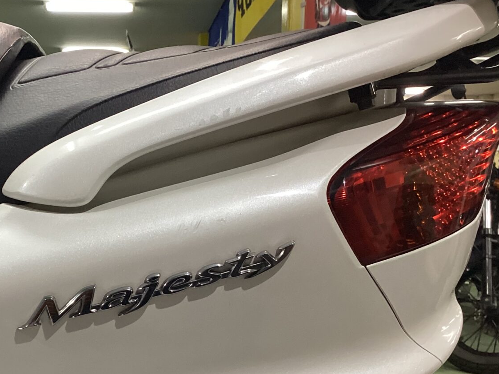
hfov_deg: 35.3
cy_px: 265
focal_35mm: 53
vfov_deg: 27.3
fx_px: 764
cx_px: 118
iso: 125
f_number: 2.4
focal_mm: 3.3
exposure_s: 1/60
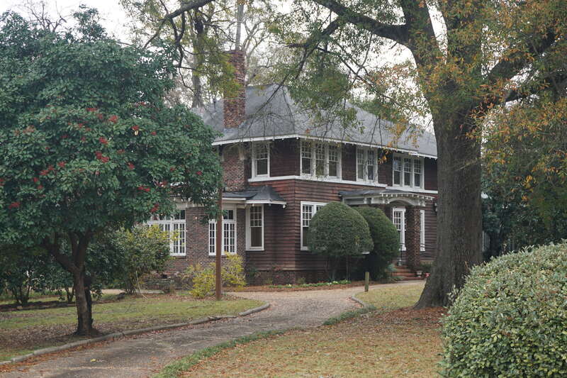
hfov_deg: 33.4
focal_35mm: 60
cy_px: 189
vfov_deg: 22.6
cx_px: 284
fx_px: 945
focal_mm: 40
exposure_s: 1/160
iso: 250
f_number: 5.6
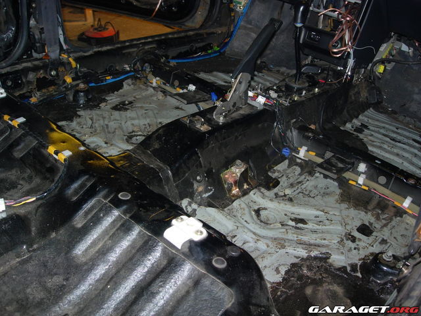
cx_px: 210
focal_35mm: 38
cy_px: 158
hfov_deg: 49.0
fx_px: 462
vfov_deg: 37.7
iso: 79
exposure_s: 1/64
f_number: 2.8
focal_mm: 7.8
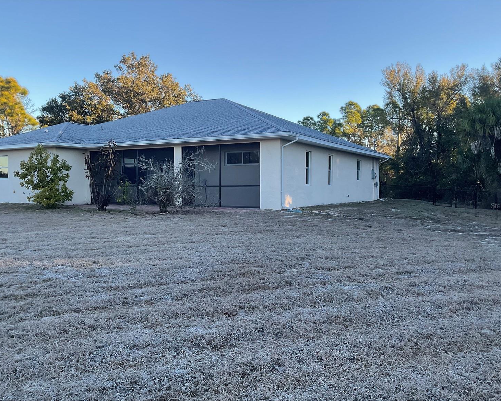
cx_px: 249
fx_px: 460
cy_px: 205
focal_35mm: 31
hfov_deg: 57.2
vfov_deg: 47.1
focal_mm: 3
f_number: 1.8
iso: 16
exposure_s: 1/340
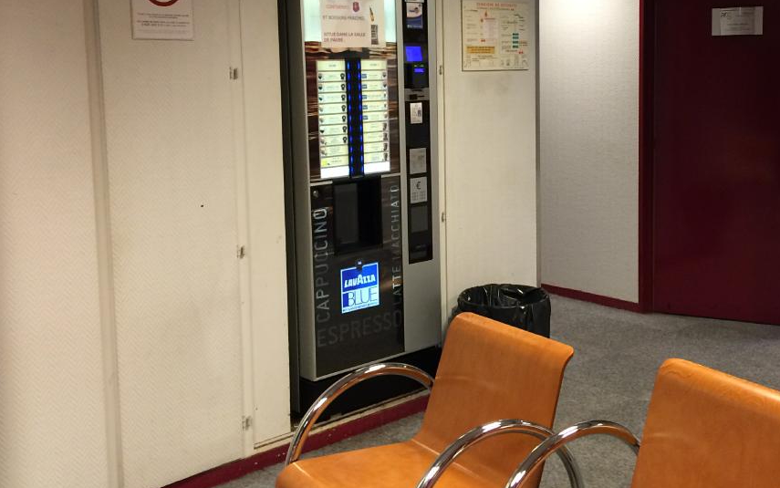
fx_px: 978
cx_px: 537
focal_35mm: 46
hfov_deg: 42.7
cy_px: 171
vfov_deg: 27.9
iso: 125
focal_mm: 4.15
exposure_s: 1/33
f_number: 2.2
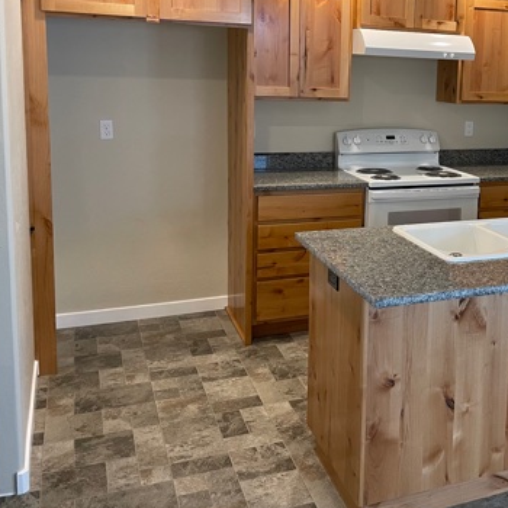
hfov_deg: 38.2
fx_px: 697
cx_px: 422
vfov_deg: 39.6
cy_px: 176
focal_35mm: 42
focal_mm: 4.2
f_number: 1.6
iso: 160
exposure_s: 1/60
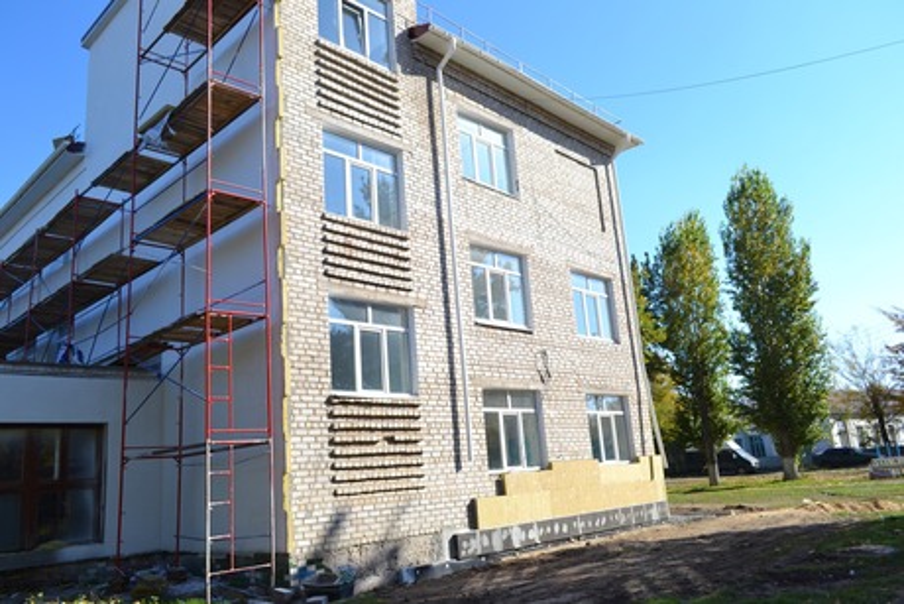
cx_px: 452
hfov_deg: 67.4
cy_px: 302
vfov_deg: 48.0
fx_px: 678
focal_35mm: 27
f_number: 7.1
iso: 100
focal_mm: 18
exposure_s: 1/200
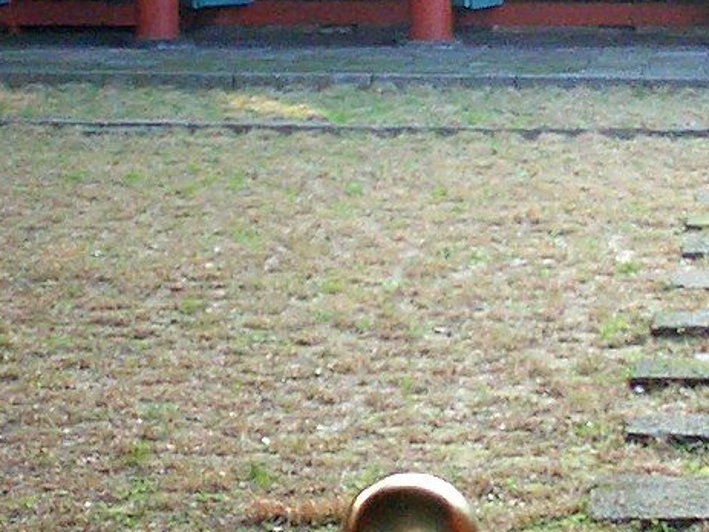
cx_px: 620
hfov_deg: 15.3
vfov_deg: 11.5
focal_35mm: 128
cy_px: -8
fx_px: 2621
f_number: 3.5
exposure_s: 1/80
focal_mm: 5.6
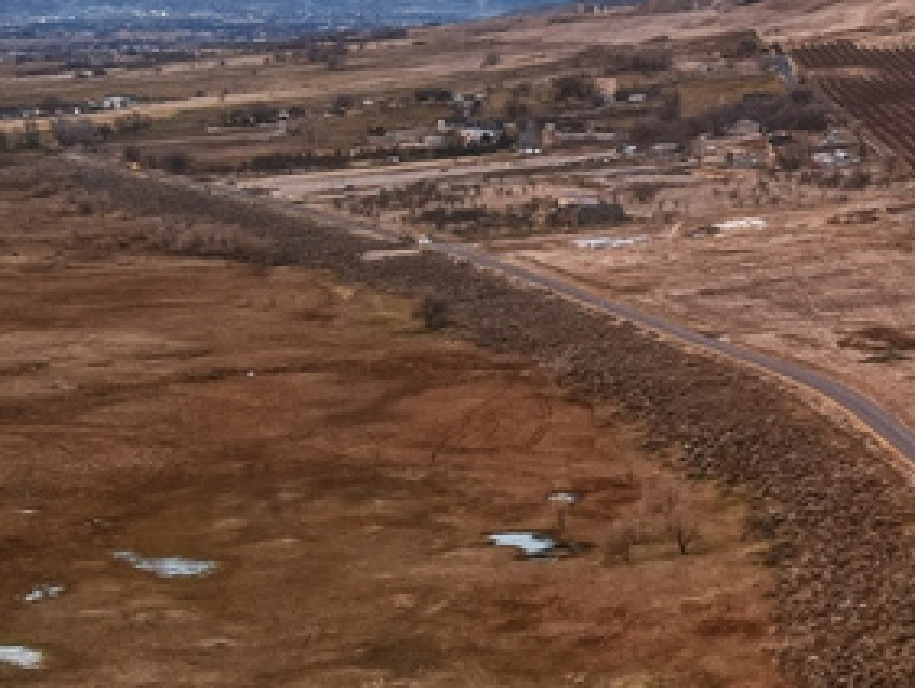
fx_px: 2302
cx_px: 1087
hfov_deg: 21.0
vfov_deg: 16.8
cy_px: 581
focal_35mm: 87
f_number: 2.8
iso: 410
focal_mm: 4.5
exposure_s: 1/15
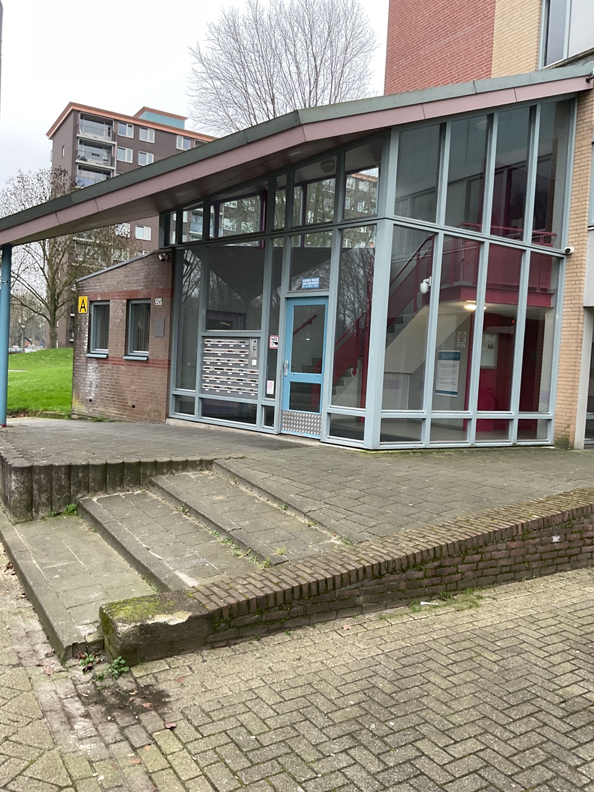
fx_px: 663
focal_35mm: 29
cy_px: 396
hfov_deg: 48.2
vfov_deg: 61.7
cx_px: 297
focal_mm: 3
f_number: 1.8
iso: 64
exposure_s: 1/60
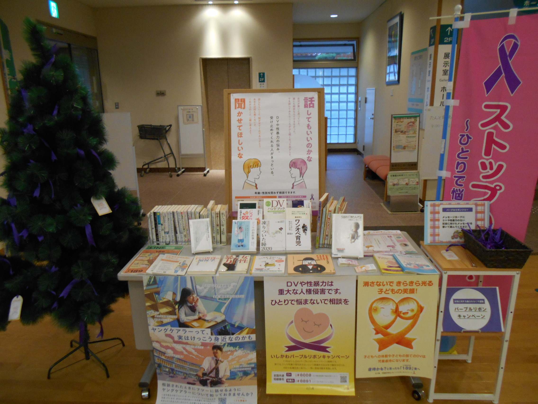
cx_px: 269
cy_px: 202
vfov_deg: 53.1
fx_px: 404
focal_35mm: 26
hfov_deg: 67.3
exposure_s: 1/30
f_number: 3.2
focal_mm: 4.6
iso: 280
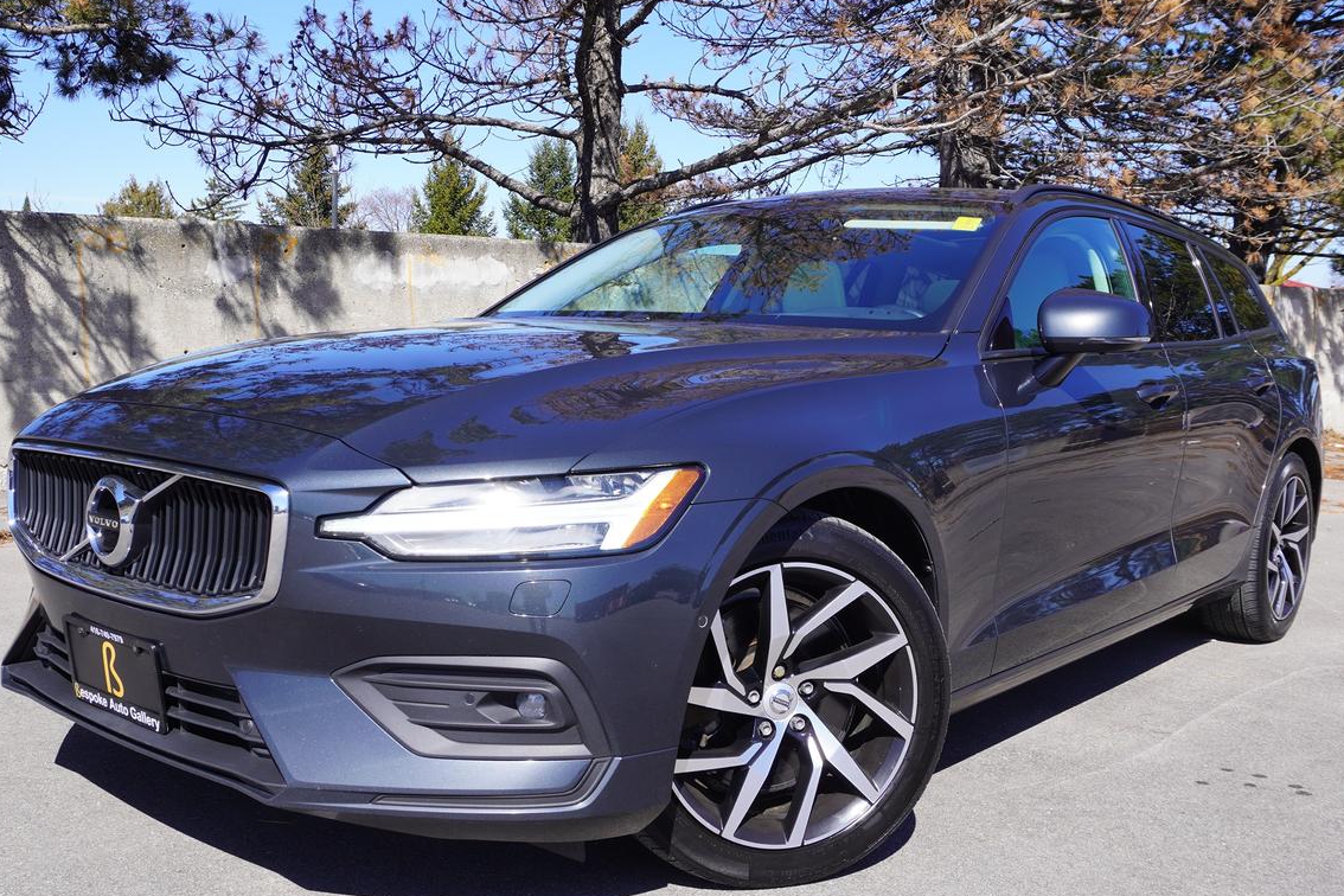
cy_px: 489
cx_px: 658
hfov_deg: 53.7
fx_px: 1328
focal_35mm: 36
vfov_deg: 37.3
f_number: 9
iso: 100
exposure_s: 1/125
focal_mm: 21
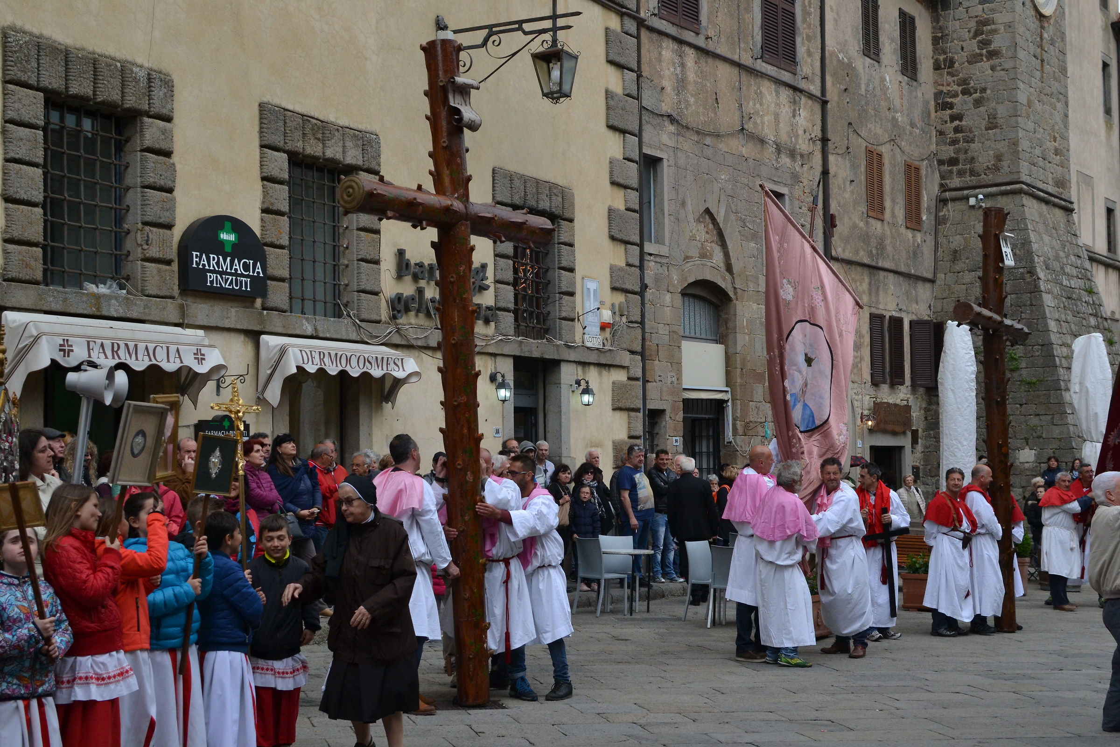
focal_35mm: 52
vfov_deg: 25.8
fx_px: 1633
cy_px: 374
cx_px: 560
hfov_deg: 37.9
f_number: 5.6
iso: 800
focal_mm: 35
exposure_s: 1/640
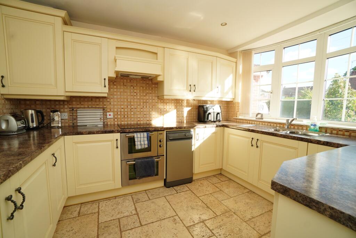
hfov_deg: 100.4
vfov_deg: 77.4
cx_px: 178
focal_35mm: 15
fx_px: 148
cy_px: 119
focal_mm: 10
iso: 400
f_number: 7.1
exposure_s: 1/160
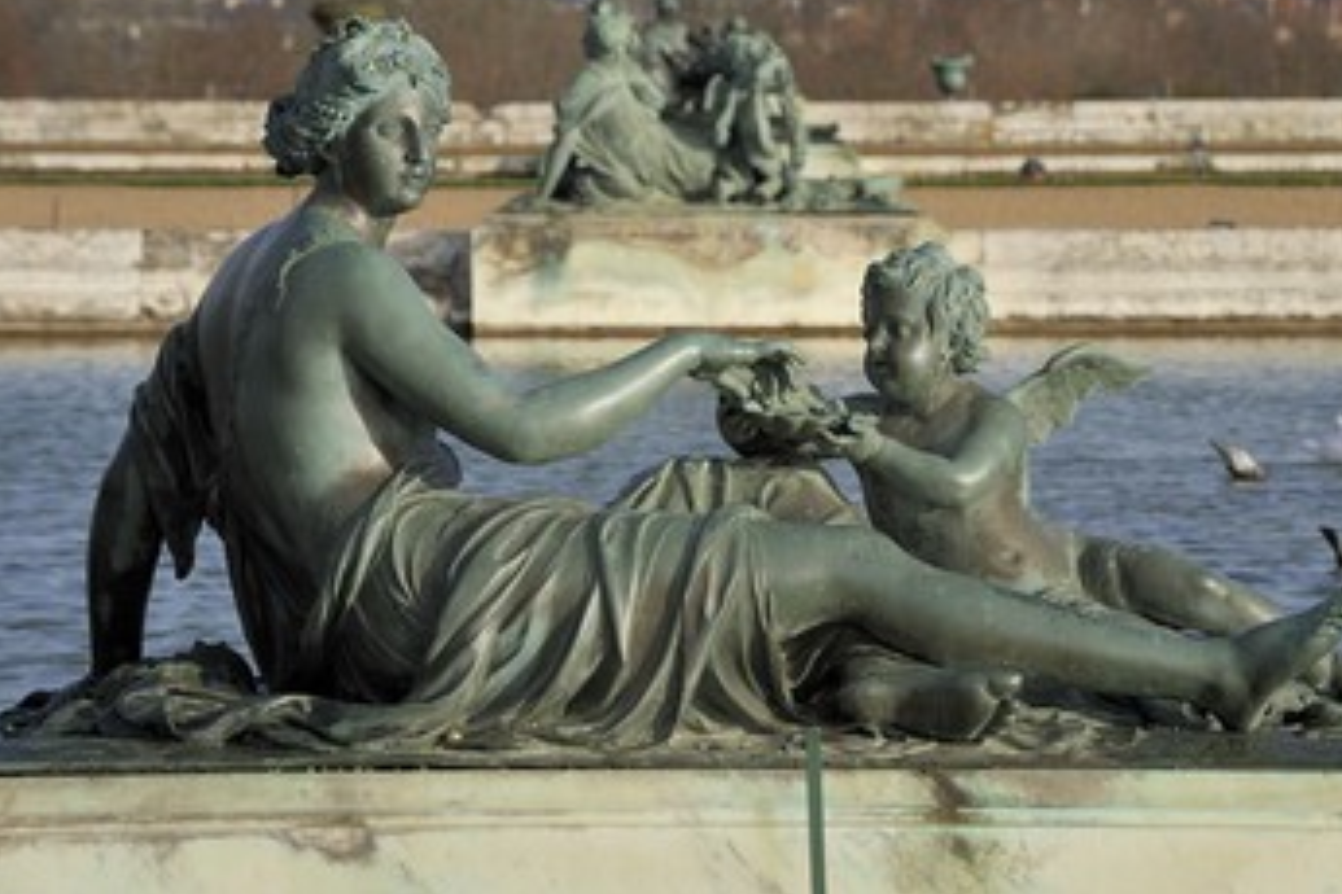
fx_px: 9095
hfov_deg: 8.4
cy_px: 365
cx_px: 803
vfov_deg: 5.6
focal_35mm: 244
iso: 200
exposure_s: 1/320
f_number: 11
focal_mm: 200
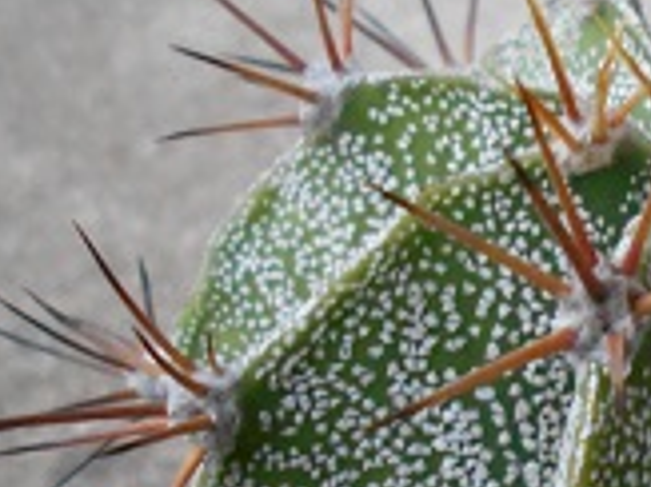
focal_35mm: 95
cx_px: 813
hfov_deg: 19.3
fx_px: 1785
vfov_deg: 15.4
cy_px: 411
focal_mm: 5.1
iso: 400
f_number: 3.4
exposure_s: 1/20
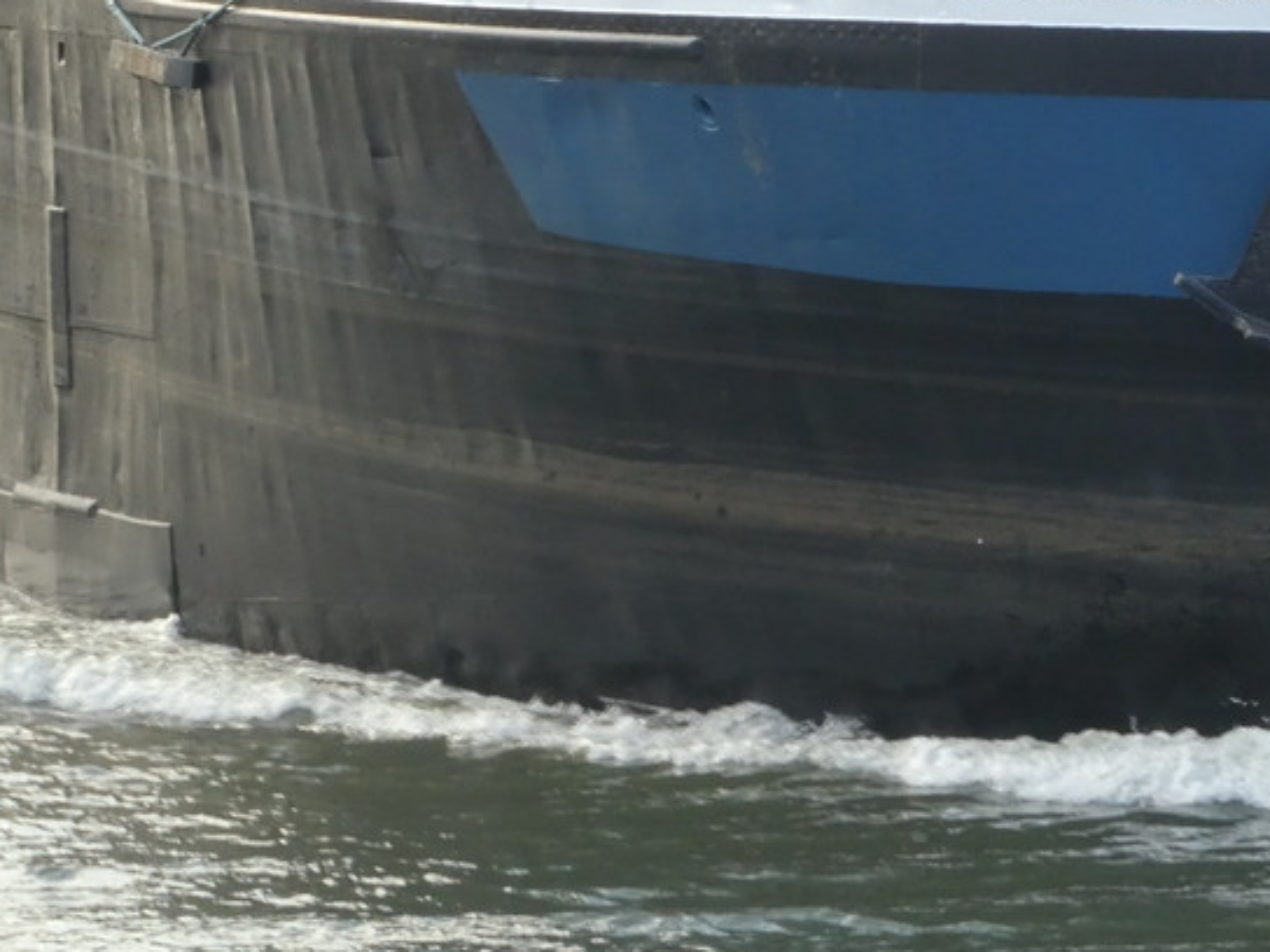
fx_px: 24948
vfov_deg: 2.2
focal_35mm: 680
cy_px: 156
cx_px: 1131
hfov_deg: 2.9
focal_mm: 62.1
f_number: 6
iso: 320
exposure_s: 1/100
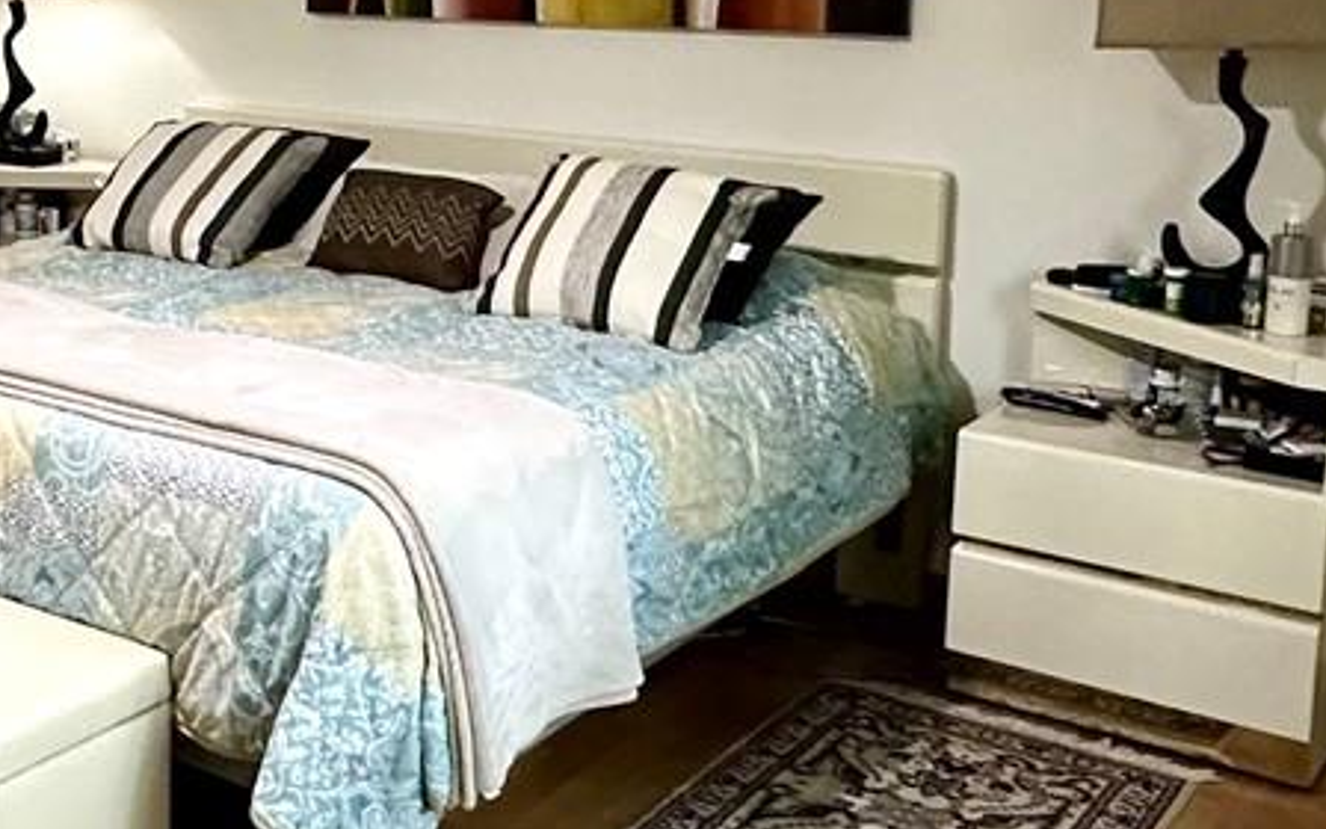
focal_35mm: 53
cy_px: 124
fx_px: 1915
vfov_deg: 23.9
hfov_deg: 34.6
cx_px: -12
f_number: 2.2
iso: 320
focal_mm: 2.22
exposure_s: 1/60
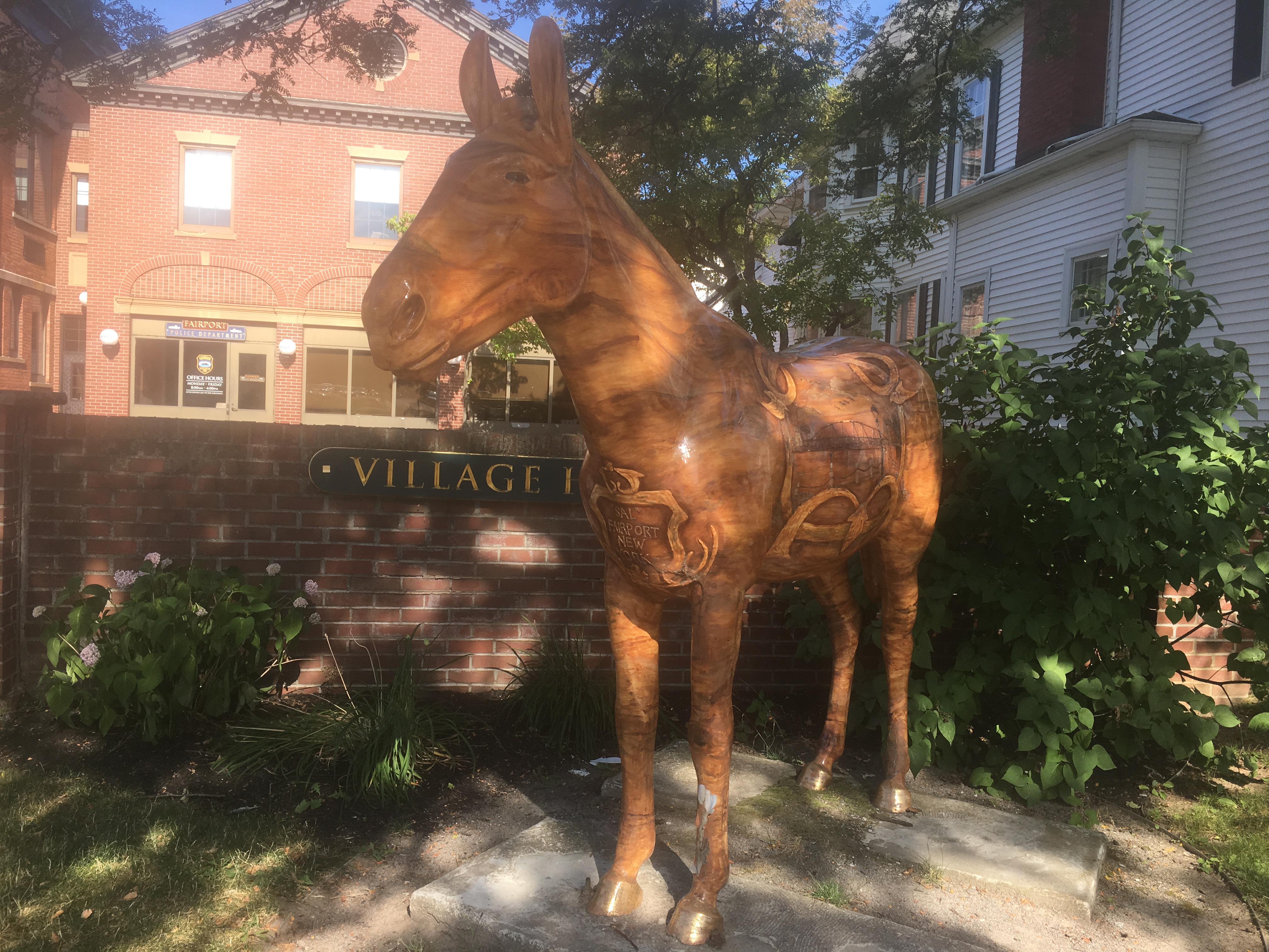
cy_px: 476
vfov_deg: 48.2
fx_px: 1063
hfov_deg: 61.7
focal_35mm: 29
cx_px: 634
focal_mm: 4.15
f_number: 2.2
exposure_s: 1/396
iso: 25
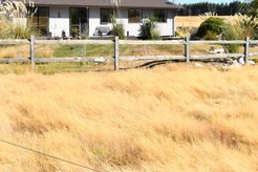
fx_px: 451
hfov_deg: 31.9
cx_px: 115
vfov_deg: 21.3
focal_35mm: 63
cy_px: 31
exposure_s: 1/400
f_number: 10
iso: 200
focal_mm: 22
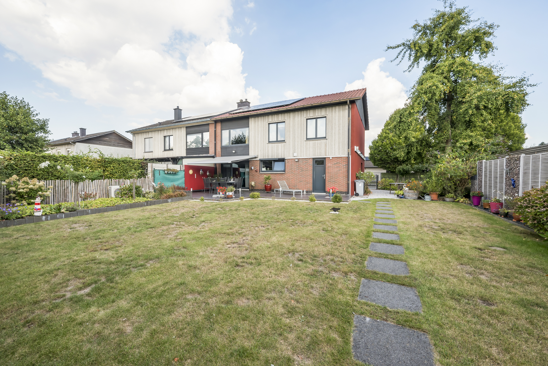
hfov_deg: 104.2
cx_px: 274
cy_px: 183
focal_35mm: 14
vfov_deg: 81.3
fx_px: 213
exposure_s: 1/320
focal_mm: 14
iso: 250
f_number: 8
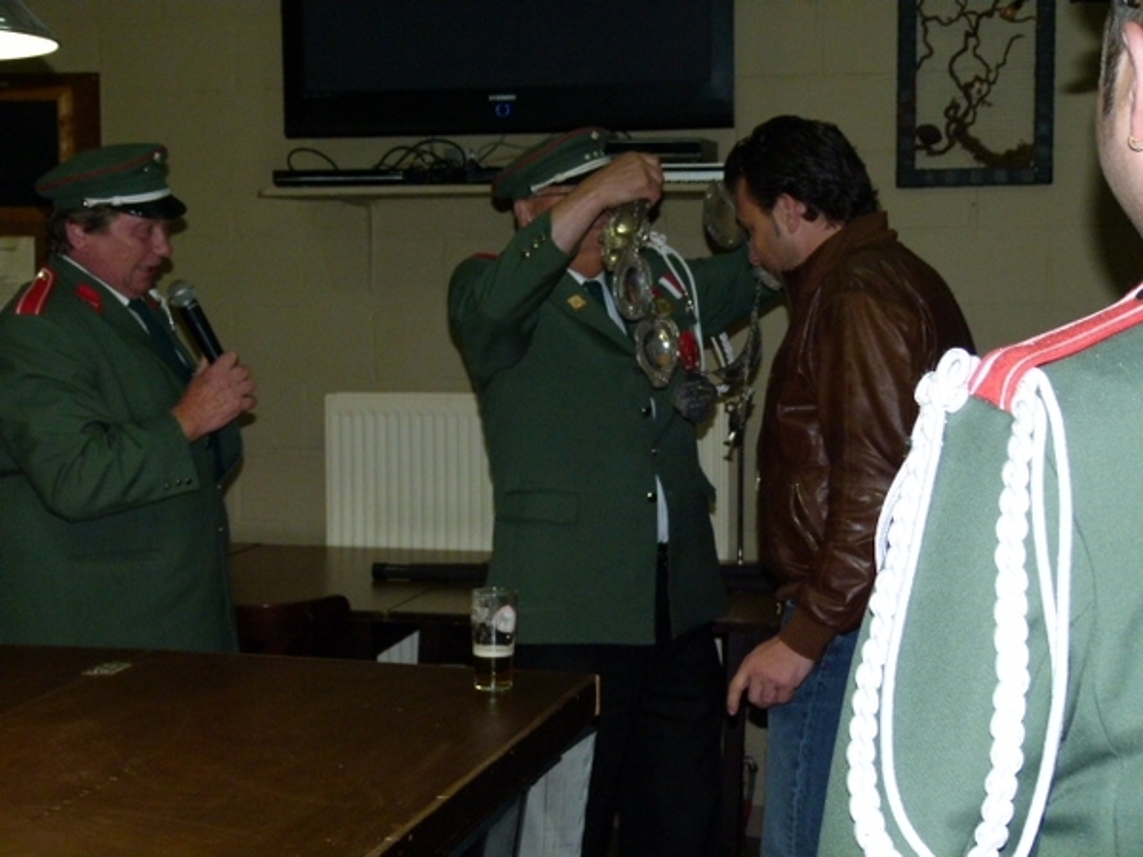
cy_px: 428
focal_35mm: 63
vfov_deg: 23.3
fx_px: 2080
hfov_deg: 30.7
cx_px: 572
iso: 250
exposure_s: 1/60
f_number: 3.3
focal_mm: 11.3
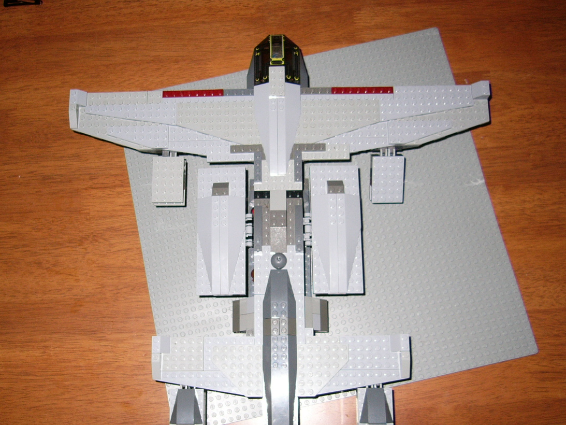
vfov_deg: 35.1
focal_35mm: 41
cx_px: 262
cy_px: 244
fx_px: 670
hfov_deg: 45.7
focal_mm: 5.8
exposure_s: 1/60
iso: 100
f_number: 2.8
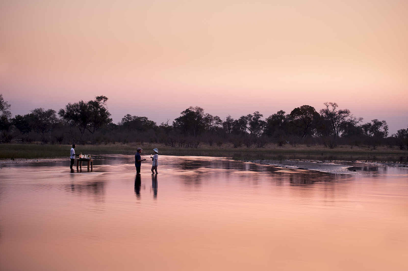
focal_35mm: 50
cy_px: 136
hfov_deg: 39.6
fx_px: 566
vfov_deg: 27.0
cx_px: 204
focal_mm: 50
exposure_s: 1.5
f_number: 8
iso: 200
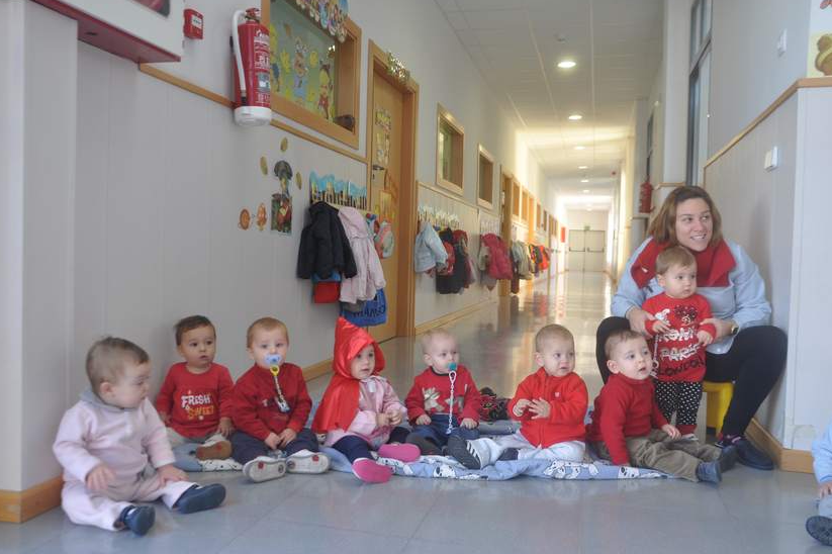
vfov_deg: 40.5
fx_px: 751
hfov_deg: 58.0
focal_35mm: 33
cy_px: 273
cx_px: 408
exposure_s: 1/30
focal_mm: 21
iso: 320
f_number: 5.6
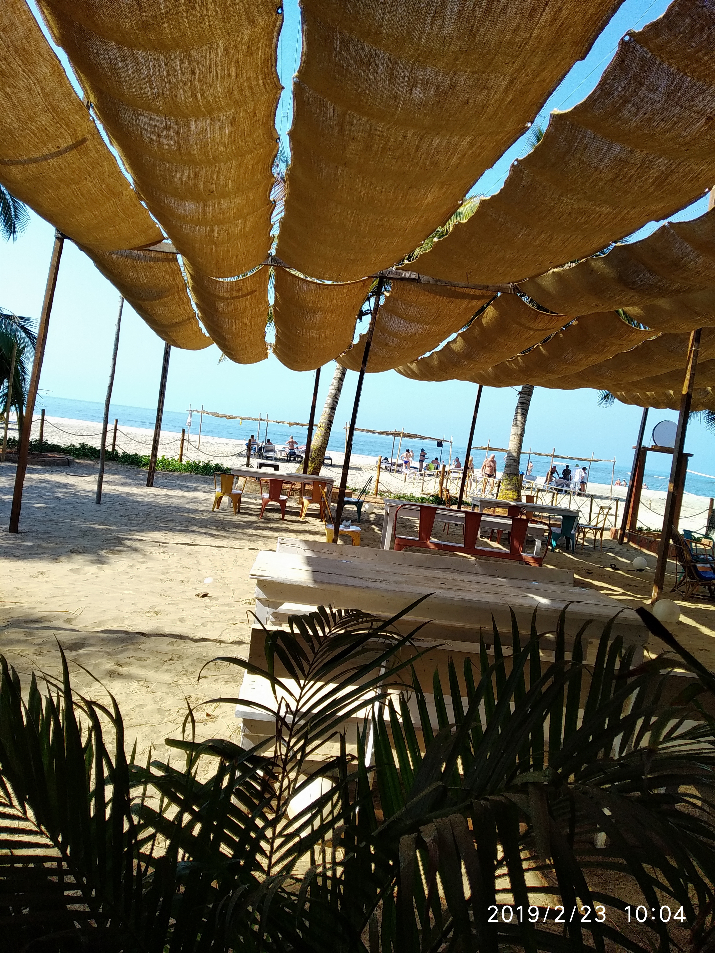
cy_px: 476
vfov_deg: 67.3
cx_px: 358
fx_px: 716
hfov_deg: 53.1
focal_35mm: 26
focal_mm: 3.82
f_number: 2.2
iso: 100
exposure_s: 1/605
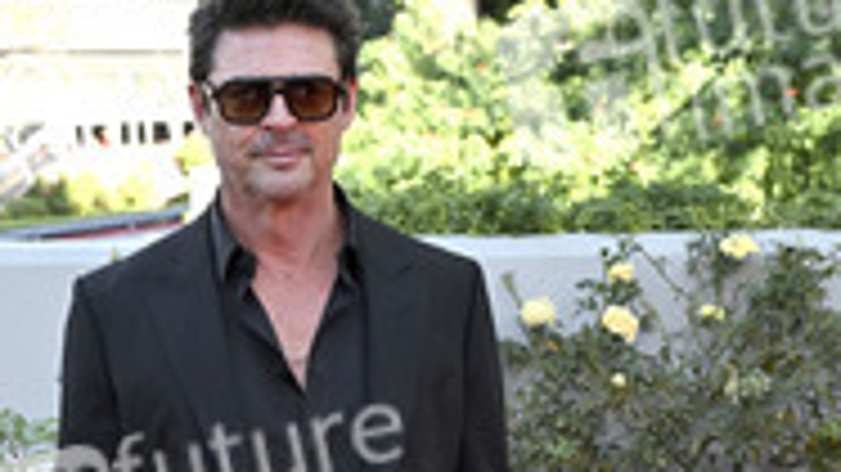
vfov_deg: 11.2
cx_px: 319
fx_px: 2296
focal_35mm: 103
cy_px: 737
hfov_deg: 20.7
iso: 640
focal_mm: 46
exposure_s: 1/320
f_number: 5.6
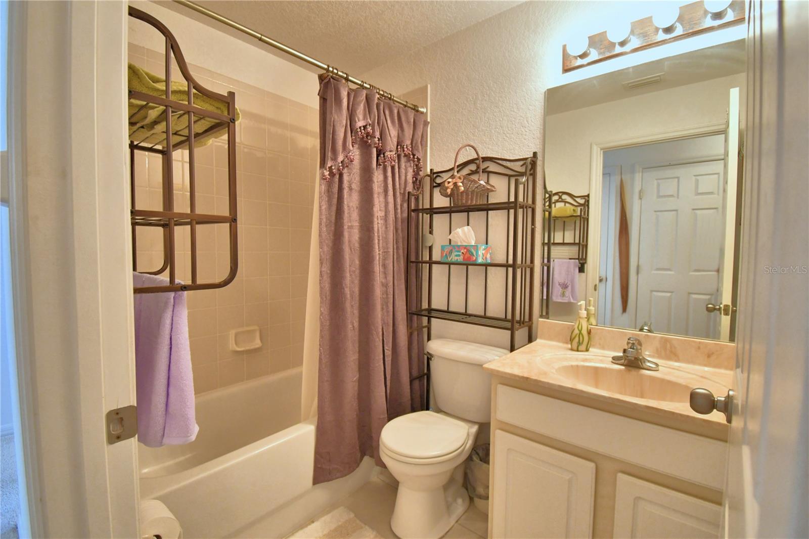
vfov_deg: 77.3
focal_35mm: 15
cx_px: 404
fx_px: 337
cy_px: 270
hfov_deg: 100.4
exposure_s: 1/30
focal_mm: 10
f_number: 4.5
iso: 1100
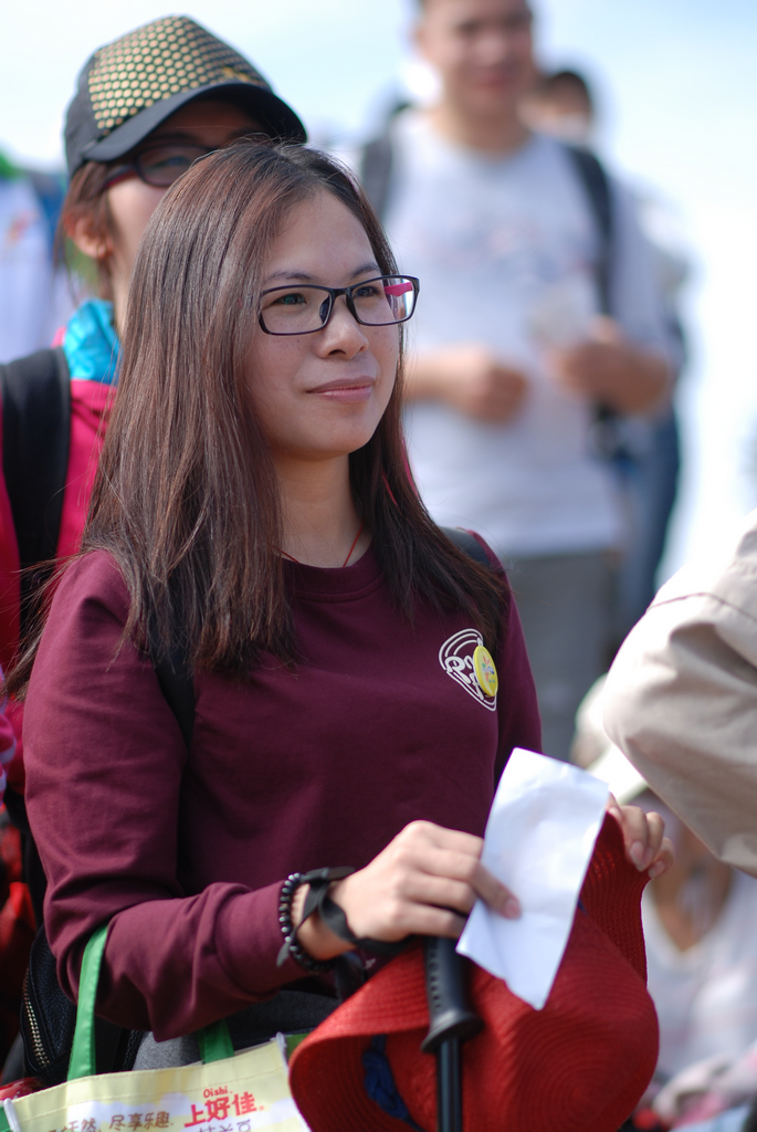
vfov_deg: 16.1
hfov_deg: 10.8
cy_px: 566
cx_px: 378
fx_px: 4012
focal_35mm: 128
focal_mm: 85
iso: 100
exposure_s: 1/1600
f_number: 1.8
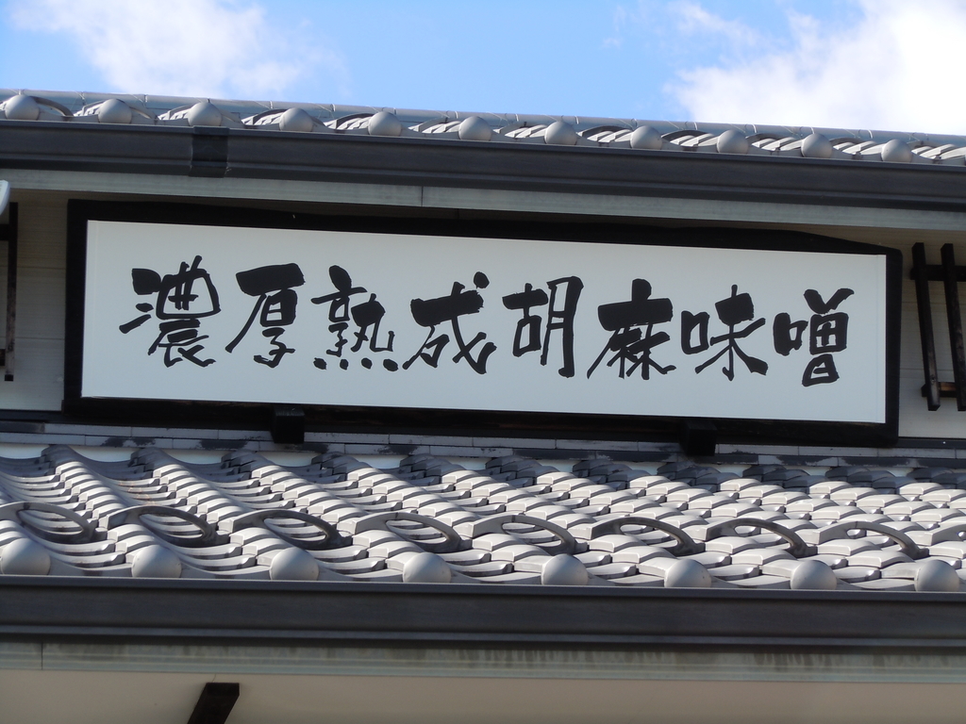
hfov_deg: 16.4
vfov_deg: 12.3
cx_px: 483
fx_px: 3349
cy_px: 362
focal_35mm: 120
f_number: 5.4
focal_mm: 21.5
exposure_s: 1/250
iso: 100
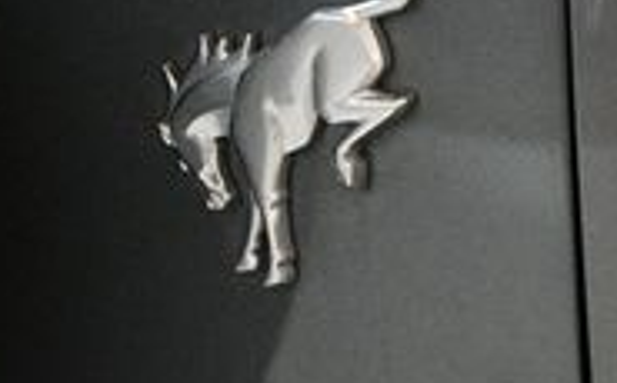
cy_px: 100
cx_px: 914
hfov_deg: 12.6
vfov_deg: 8.2
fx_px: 2670
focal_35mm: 159
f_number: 4
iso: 3200
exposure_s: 1/80
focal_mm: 30
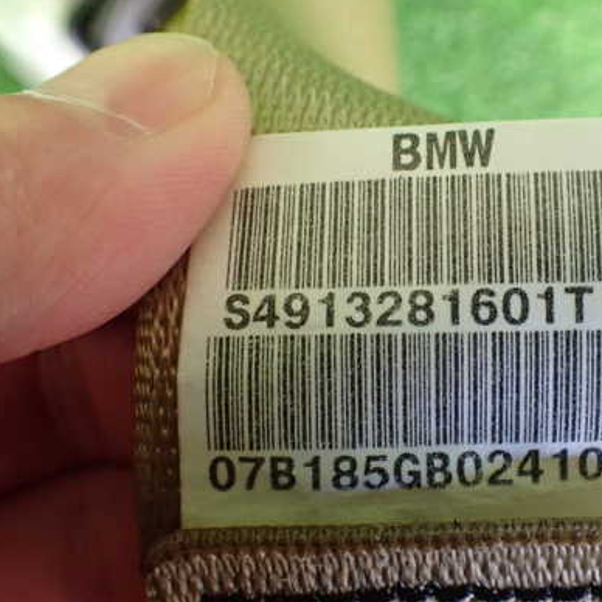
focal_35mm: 41
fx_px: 807
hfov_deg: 40.6
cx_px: 383
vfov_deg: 40.9
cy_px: 295
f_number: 2.3
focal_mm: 5.4
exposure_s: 1/30
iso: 800
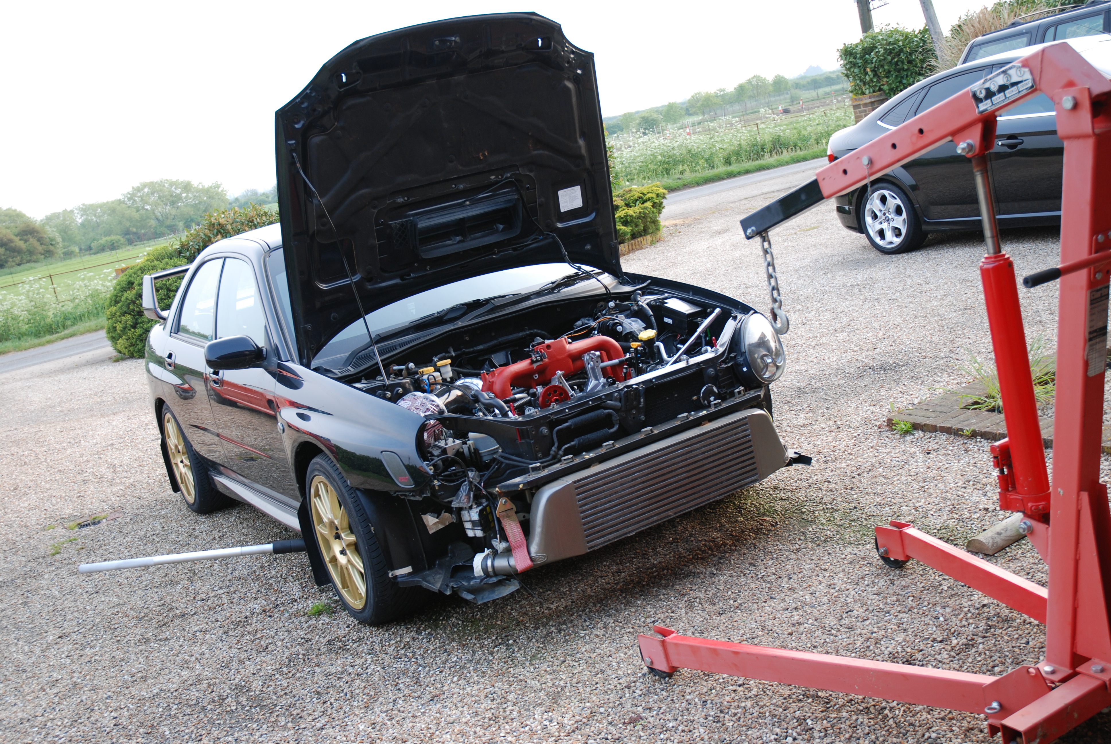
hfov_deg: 47.9
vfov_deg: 33.1
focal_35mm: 40
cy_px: 372
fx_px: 1251
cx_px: 556
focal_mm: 27
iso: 160
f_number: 3.8
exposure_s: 1/40
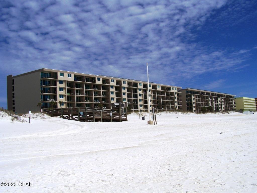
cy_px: 96
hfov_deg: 49.0
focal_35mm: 38
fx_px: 282
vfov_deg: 37.7
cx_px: 128
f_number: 5.6
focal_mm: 6.3
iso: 64
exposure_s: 1/1250
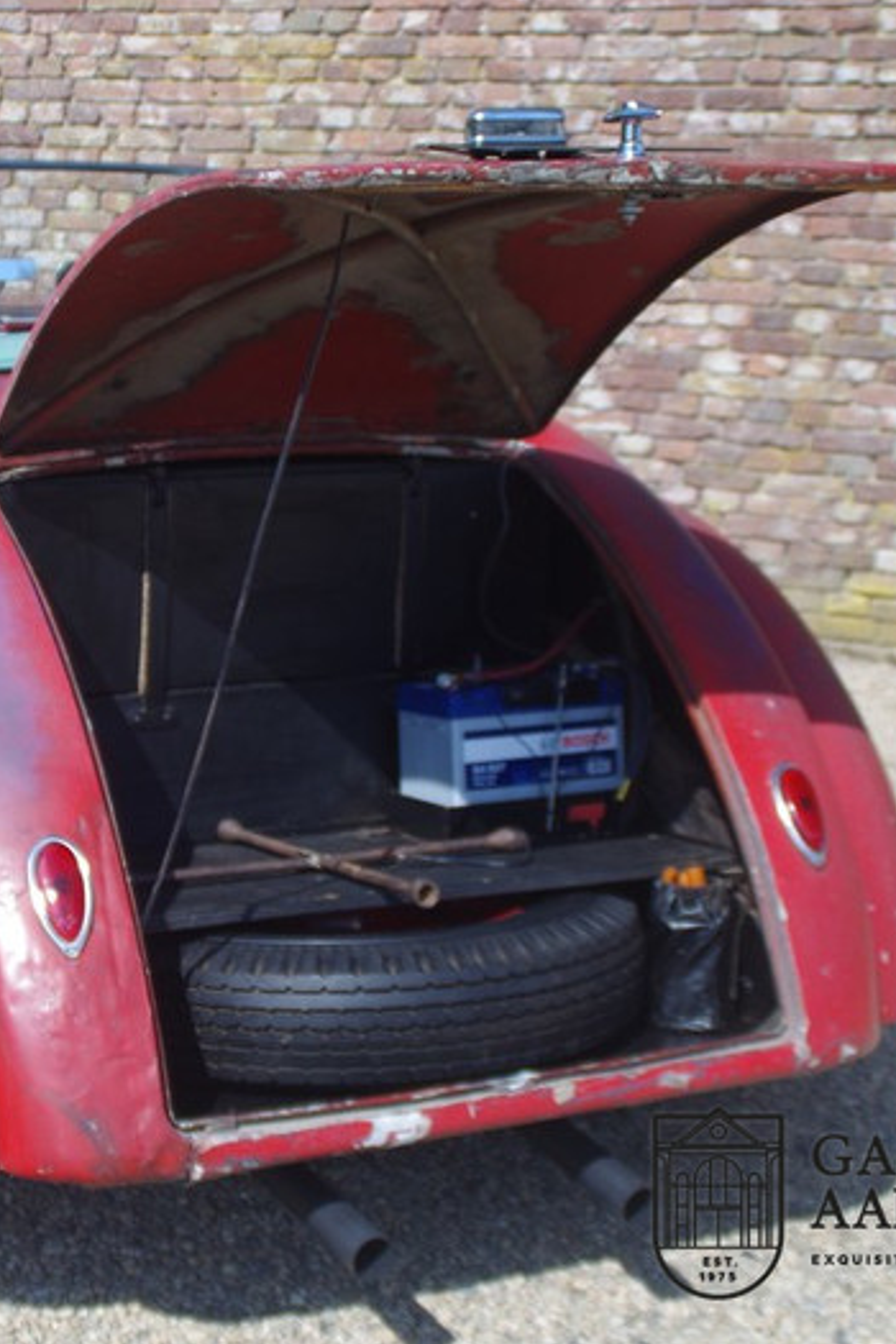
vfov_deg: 31.4
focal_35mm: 64
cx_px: 218
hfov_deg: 21.1
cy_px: 675
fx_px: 2389
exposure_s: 1/200
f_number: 4.5
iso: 100
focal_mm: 28
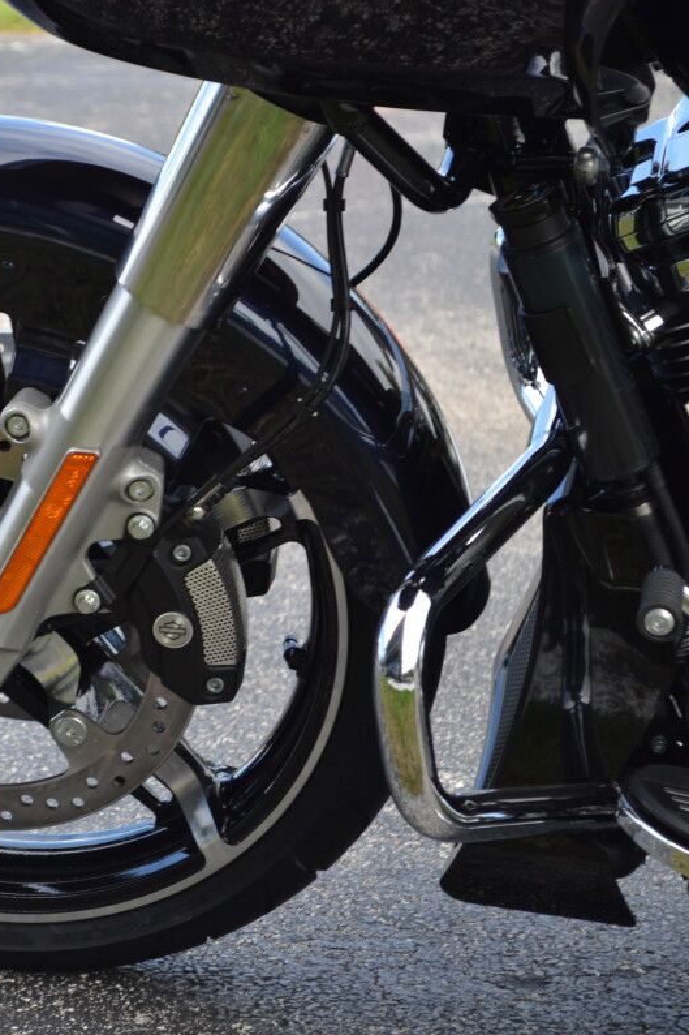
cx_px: -27
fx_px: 3583
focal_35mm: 125
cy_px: 516
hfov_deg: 10.9
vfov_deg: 16.4
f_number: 5.6
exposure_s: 1/125
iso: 100
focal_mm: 55
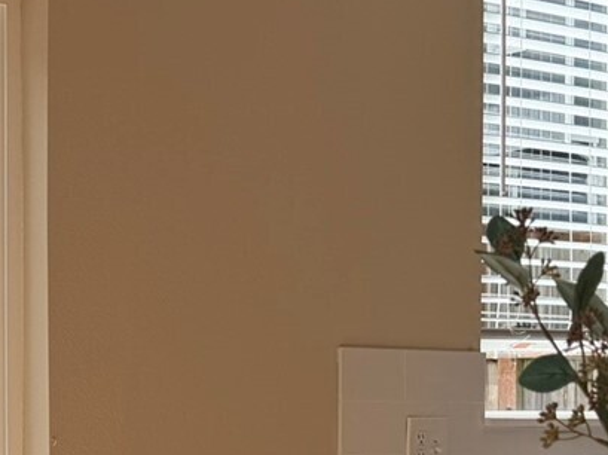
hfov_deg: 19.7
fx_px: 1650
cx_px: -104
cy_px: 495
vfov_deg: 15.3
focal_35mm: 94
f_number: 1.78
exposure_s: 1/1437
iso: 80
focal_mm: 6.76
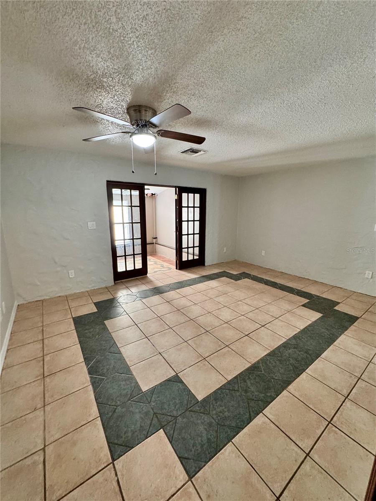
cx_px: 188
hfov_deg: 85.7
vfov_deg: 102.1
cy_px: 250
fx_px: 203
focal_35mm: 14
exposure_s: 1/60
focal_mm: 2.22
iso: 400
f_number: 2.2
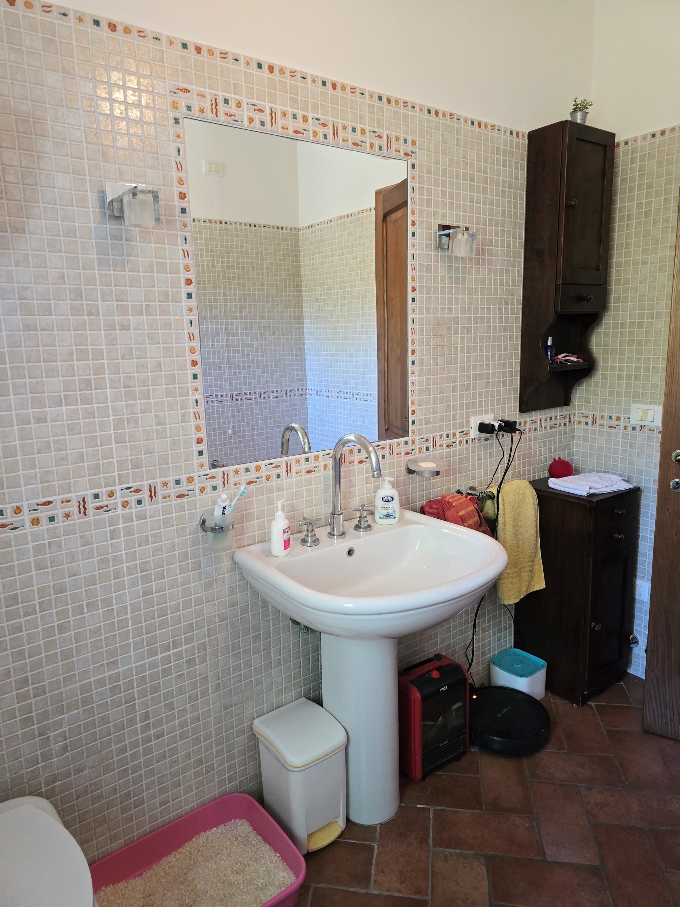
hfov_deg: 58.9
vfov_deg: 73.9
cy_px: 454
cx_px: 340
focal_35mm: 23
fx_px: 602
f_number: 1.7
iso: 1000
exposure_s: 1/100
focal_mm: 6.3
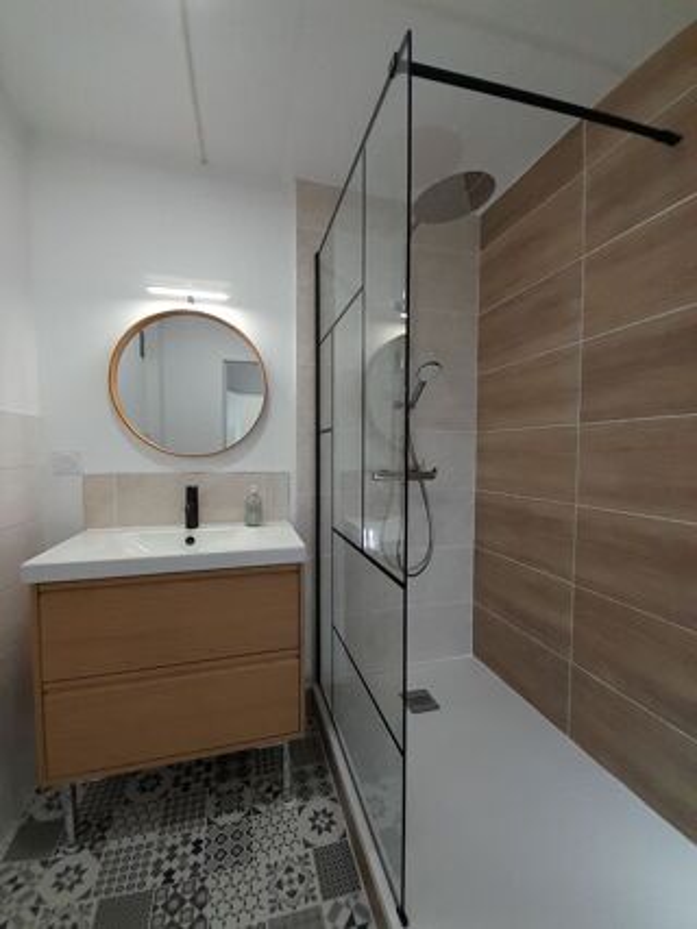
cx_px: 348
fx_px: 349
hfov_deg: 89.9
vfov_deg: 106.2
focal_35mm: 13
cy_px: 464
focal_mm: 1.13
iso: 100
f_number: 2.2
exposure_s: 1/50
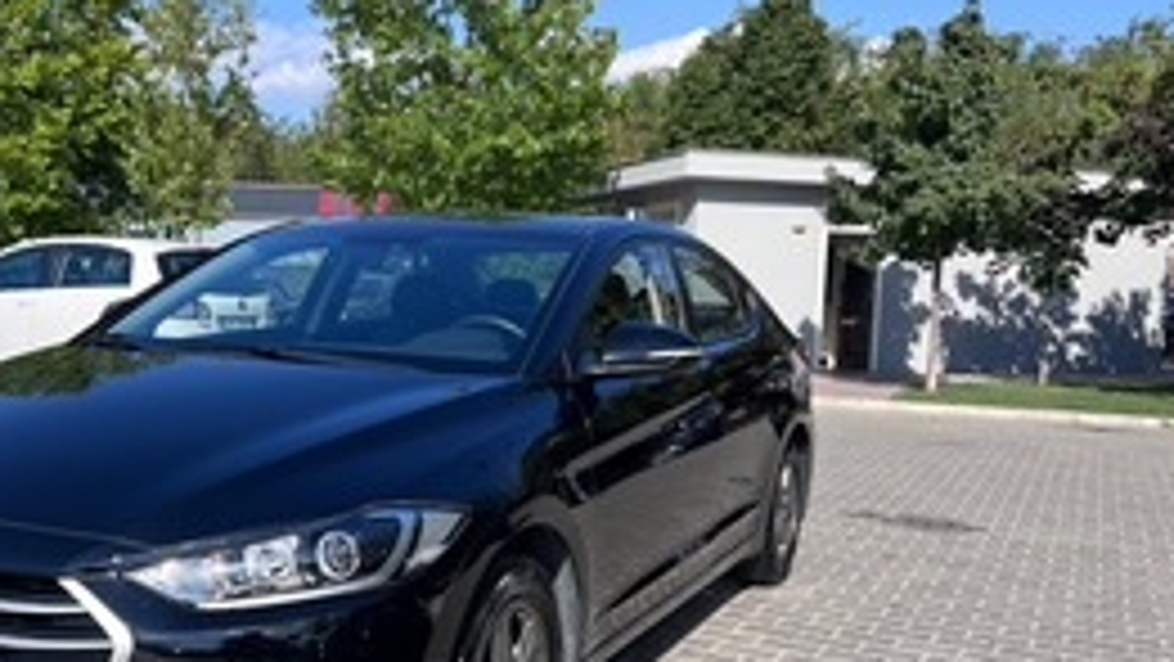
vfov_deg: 30.3
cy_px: 437
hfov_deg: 50.7
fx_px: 1214
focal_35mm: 39
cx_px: 396
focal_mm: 5.7
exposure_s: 1/2915
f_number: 1.5
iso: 50
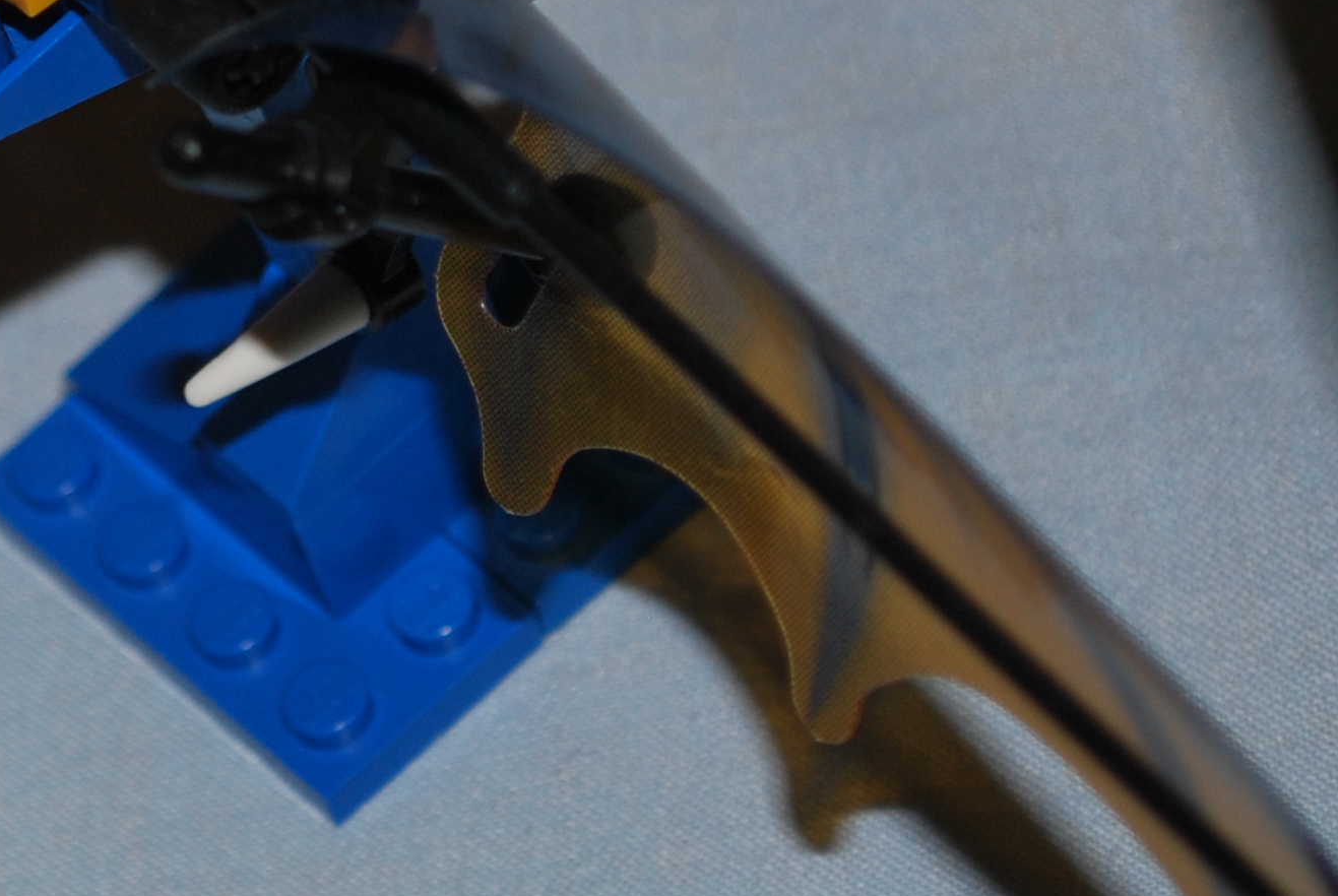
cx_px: 39
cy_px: 40
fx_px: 9024
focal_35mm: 242
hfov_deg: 8.4
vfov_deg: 5.7
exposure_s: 1/60
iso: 200
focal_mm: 55
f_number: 5.6
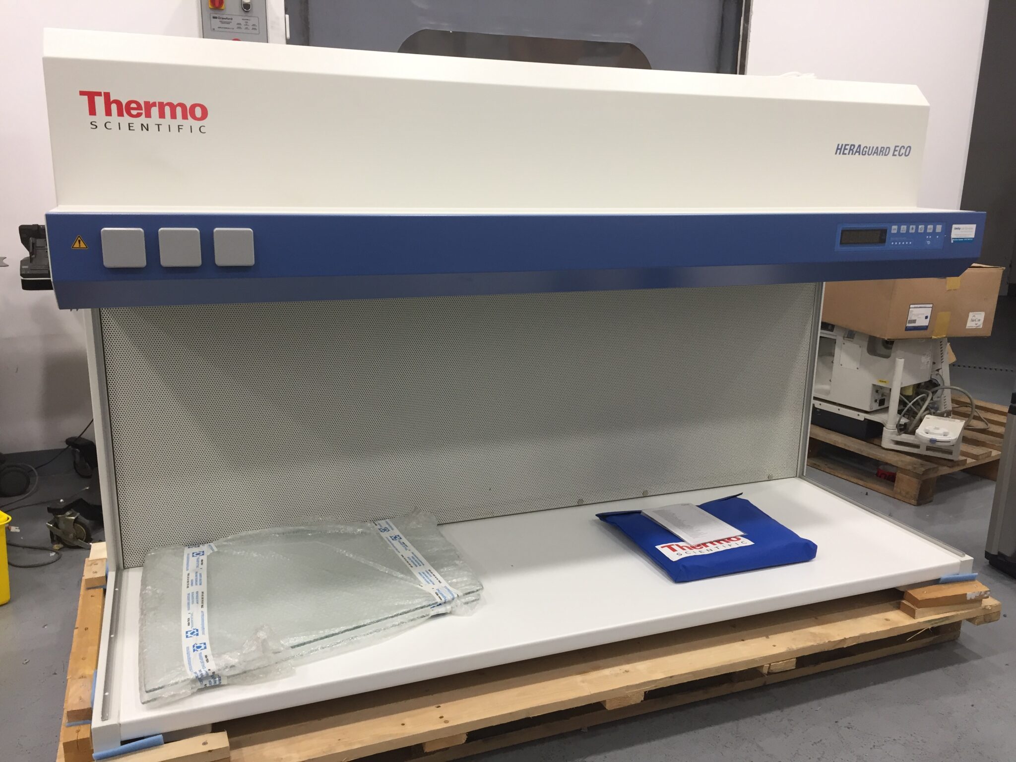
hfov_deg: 61.7
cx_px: 508
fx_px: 851
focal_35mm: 29
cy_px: 381
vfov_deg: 48.2
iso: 32
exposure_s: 1/33
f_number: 2.2
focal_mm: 4.15
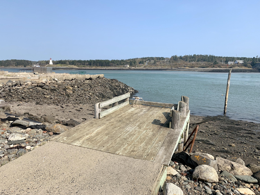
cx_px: 130
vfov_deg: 53.1
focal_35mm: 26
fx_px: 195
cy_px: 98
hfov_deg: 67.3
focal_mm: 4.25
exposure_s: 1/2481
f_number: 1.8
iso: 25
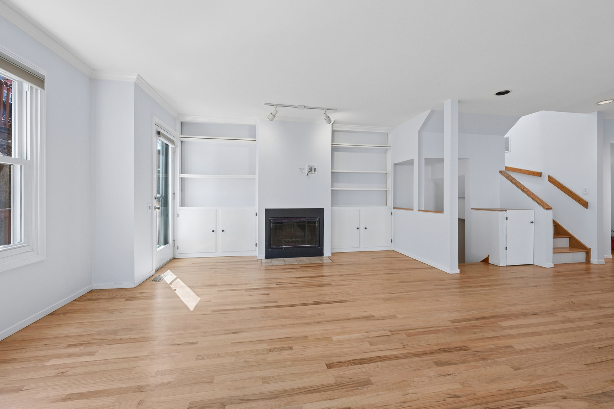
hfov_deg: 104.3
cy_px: 204
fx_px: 239
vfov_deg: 81.2
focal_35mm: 14
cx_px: 307
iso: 200
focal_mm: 14
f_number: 11
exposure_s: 1/30
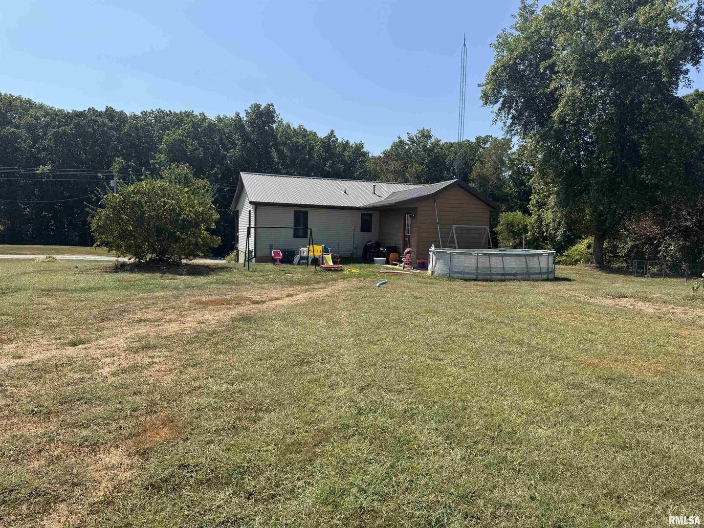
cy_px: 264
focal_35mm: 24
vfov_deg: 56.8
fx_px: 488
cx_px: 352
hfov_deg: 71.6
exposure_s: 1/4310
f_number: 1.78
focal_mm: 6.76
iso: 80
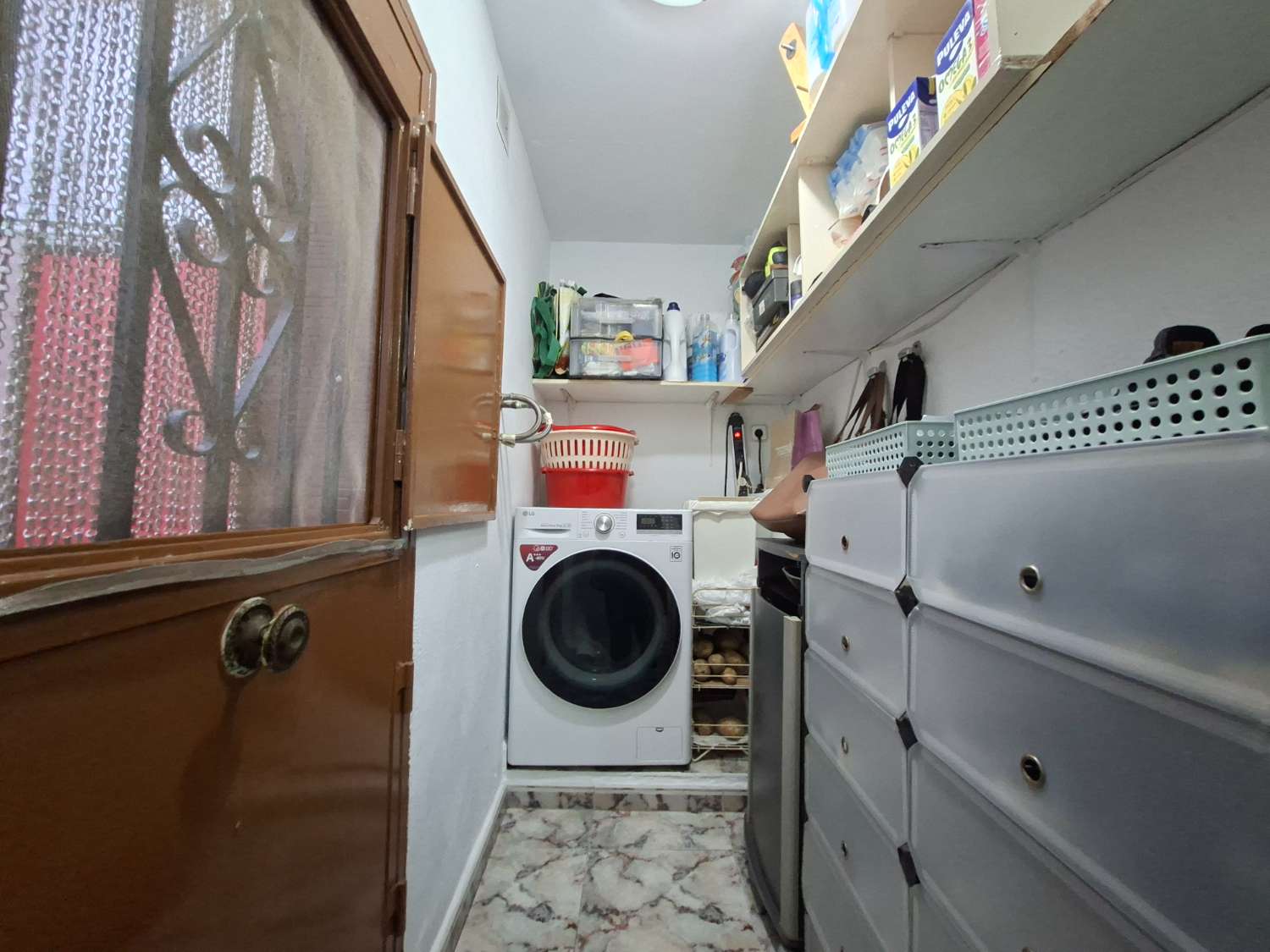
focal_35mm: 13
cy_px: 476
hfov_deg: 106.2
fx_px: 477
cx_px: 635
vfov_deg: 89.9
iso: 400
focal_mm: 1.74
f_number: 2.2
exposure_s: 1/25
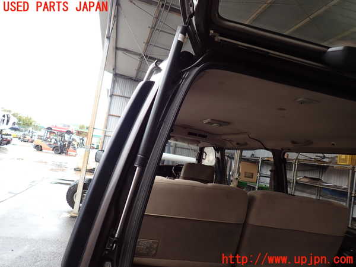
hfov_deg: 69.4
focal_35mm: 25
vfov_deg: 54.9
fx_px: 257
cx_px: 178
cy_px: 134
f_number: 2
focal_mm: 4.5
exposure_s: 1/100
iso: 100
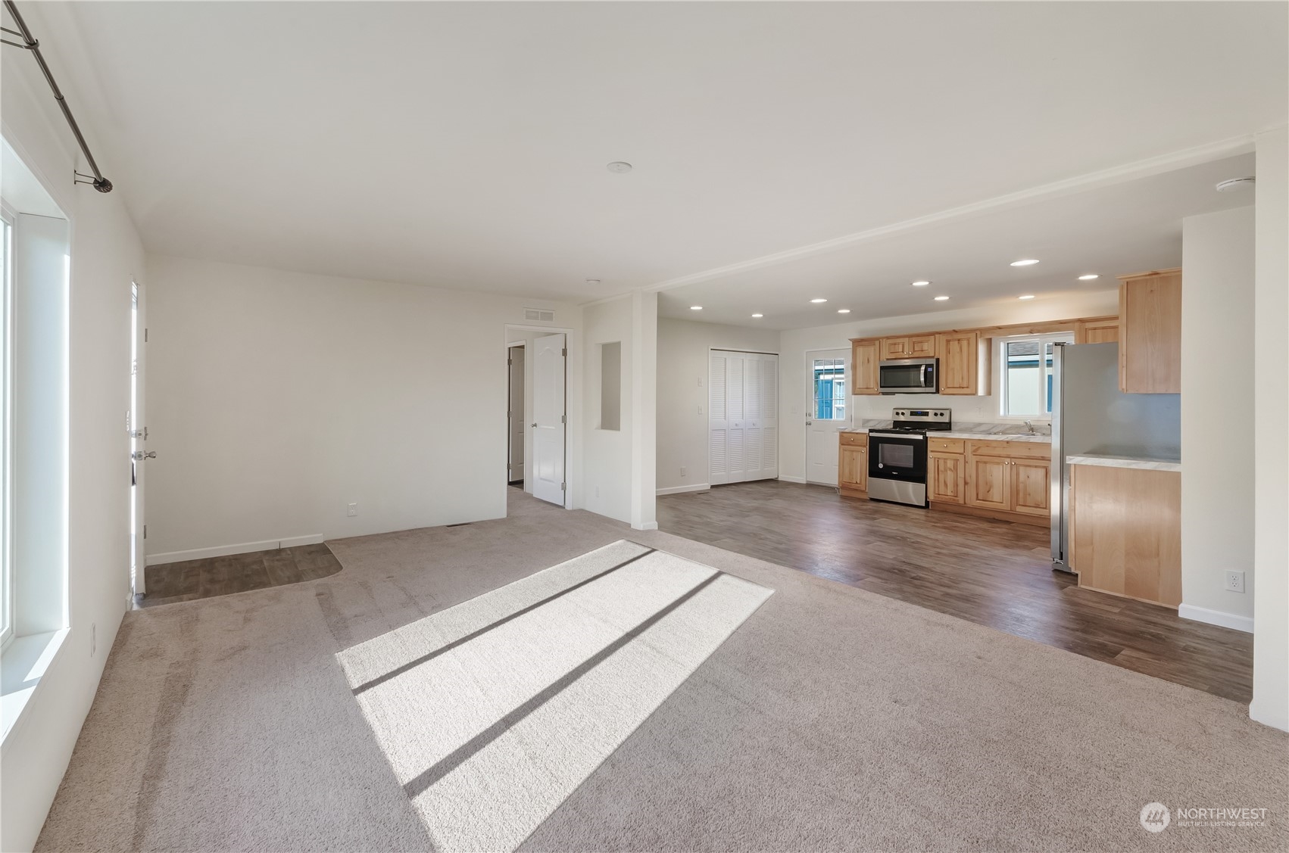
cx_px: 644
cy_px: 426
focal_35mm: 15
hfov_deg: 100.5
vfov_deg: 77.1
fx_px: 536
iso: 125
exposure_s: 1/10
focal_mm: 10
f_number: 14
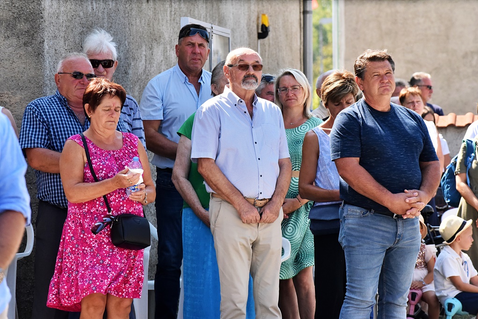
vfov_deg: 6.8
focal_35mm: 201
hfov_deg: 10.2
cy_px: 160
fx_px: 2669
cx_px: 239
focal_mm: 200
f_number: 8
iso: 3200
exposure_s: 1/2500
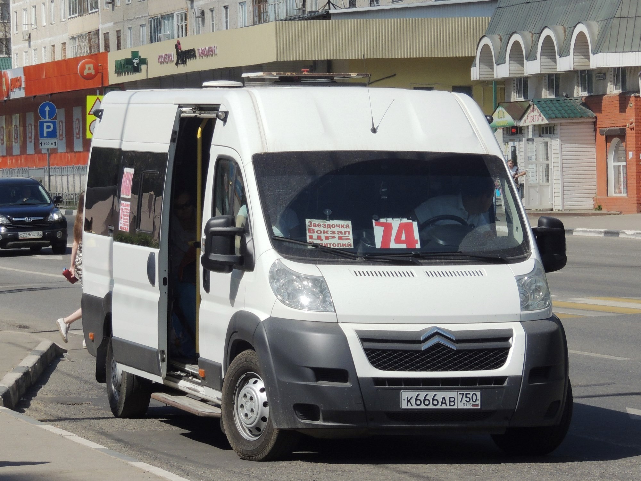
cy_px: 240
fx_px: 2500
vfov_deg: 11.0
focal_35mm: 135
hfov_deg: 14.6
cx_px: 320
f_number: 4.3
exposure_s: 1/1000
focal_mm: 24
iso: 100
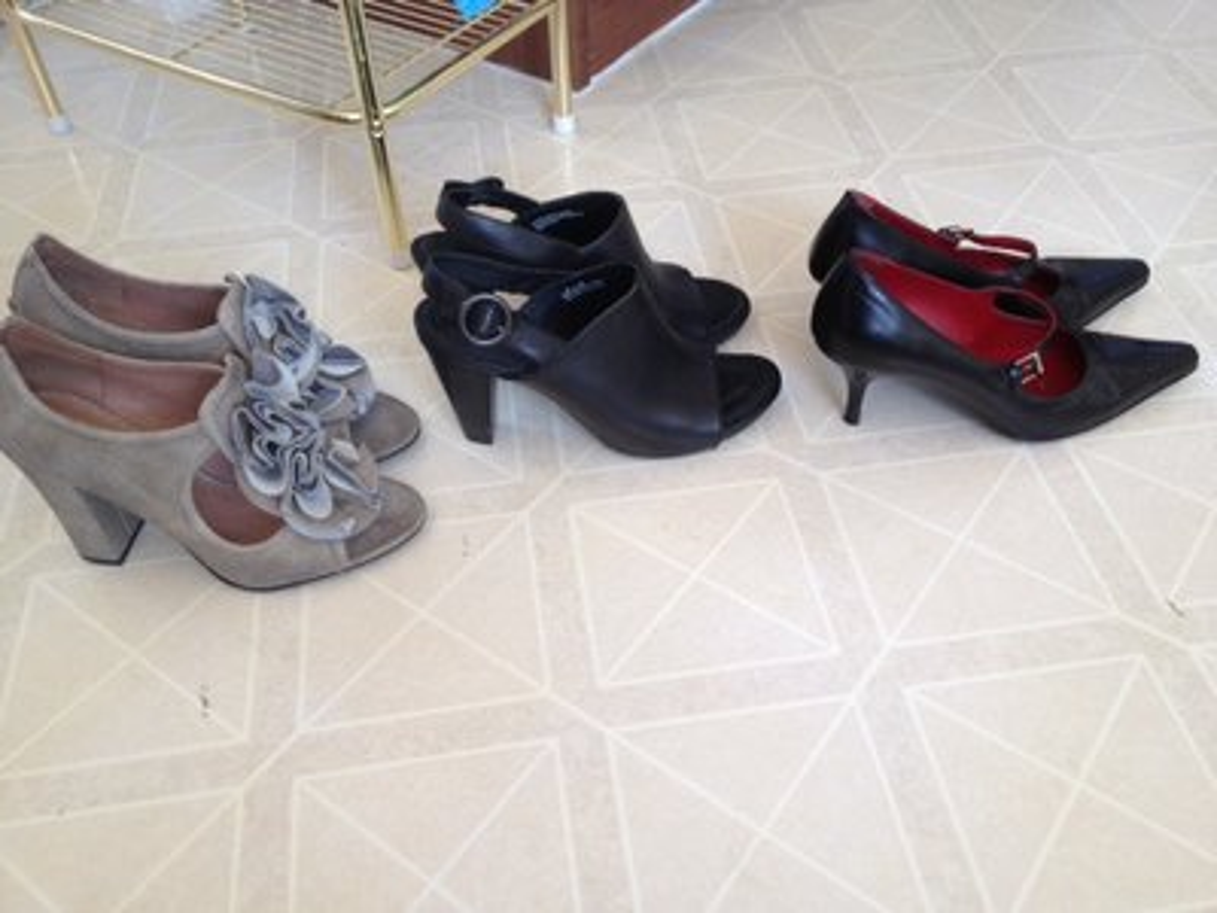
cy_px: 456
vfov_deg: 40.7
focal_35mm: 35
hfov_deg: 52.6
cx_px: 608
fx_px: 1231
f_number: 2.4
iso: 80
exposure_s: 1/30
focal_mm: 4.28
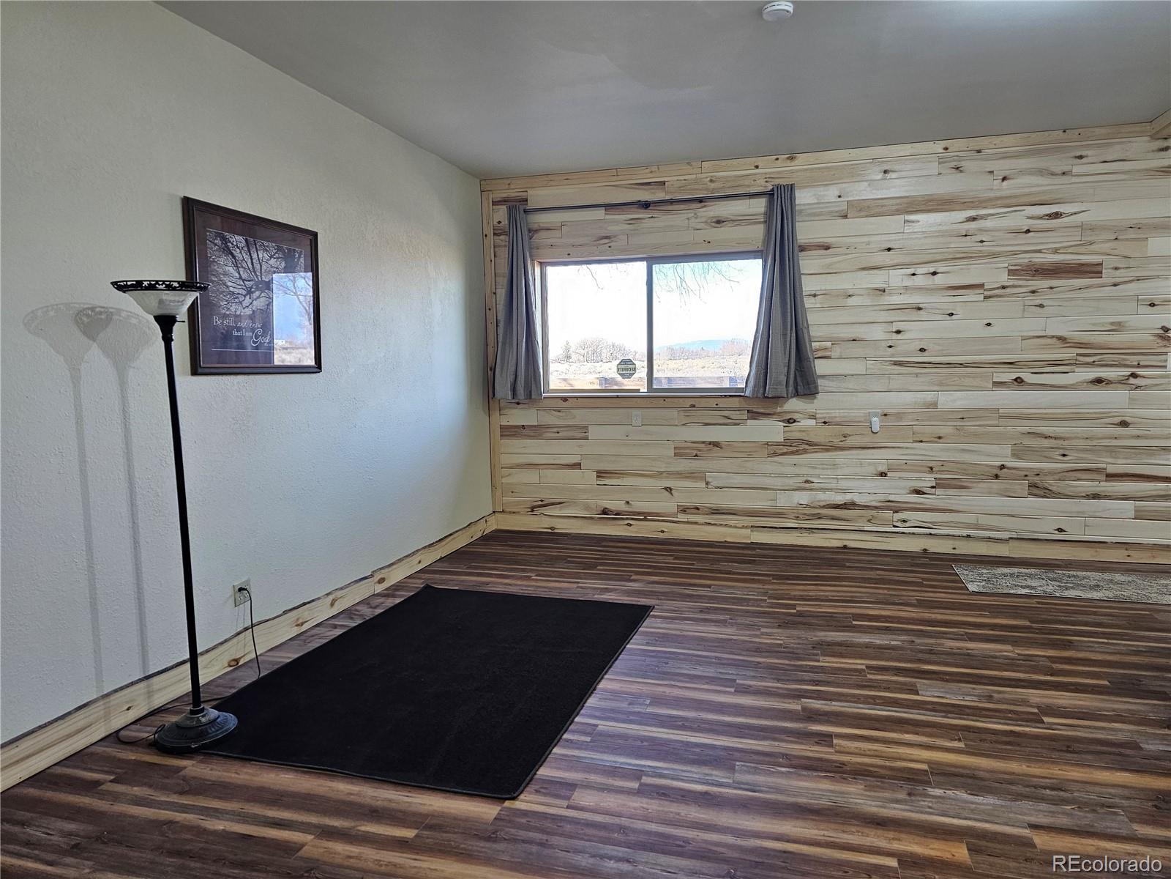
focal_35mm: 23
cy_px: 440
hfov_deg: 73.9
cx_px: 586
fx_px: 778
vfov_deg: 58.9
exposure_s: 1/120
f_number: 1.7
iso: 160
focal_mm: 6.3
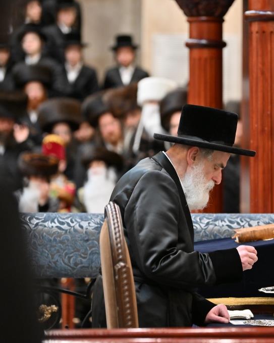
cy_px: 172
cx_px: 202
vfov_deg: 10.5
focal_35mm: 184
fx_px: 1866
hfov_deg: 8.4
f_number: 2.8
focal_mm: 130
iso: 1250
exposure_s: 1/640
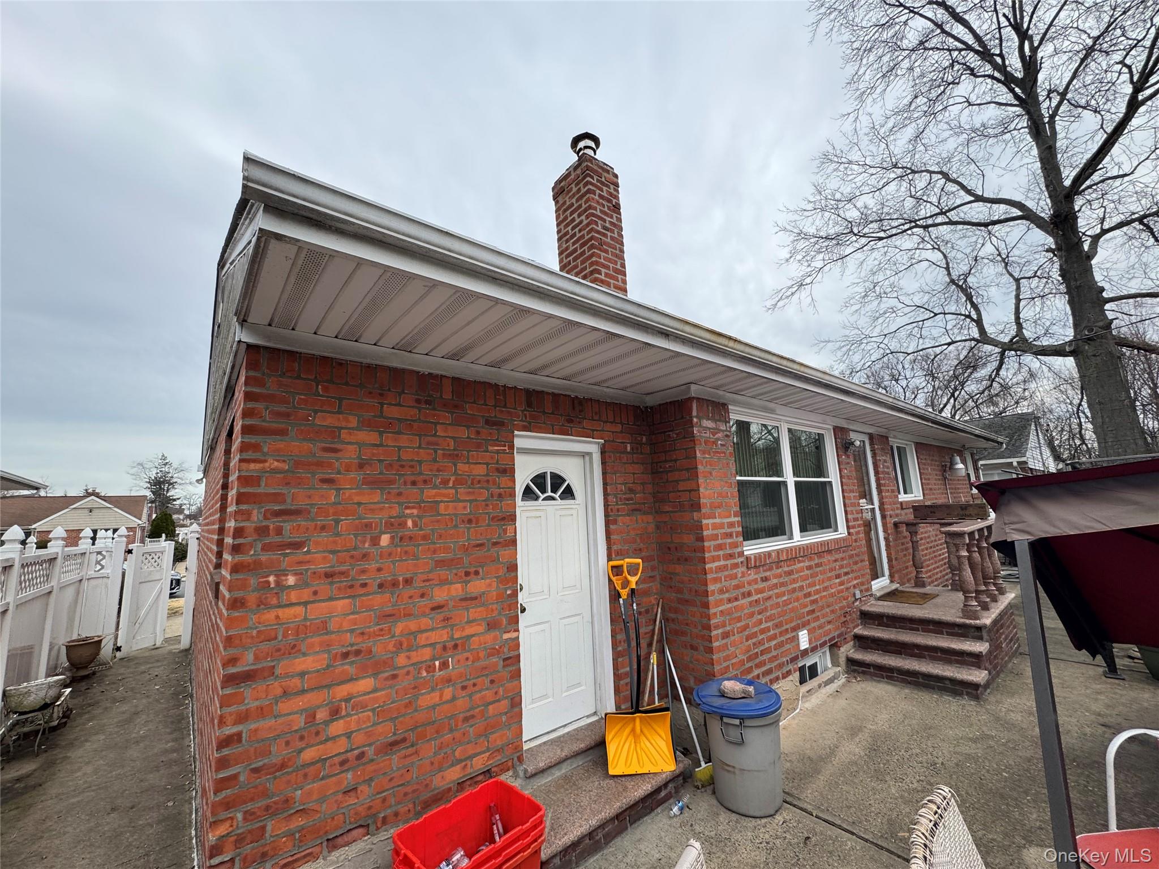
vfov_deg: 85.7
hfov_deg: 102.1
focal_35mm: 14
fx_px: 469
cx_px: 580
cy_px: 434
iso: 40
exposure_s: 1/320
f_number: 2.2
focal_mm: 2.22
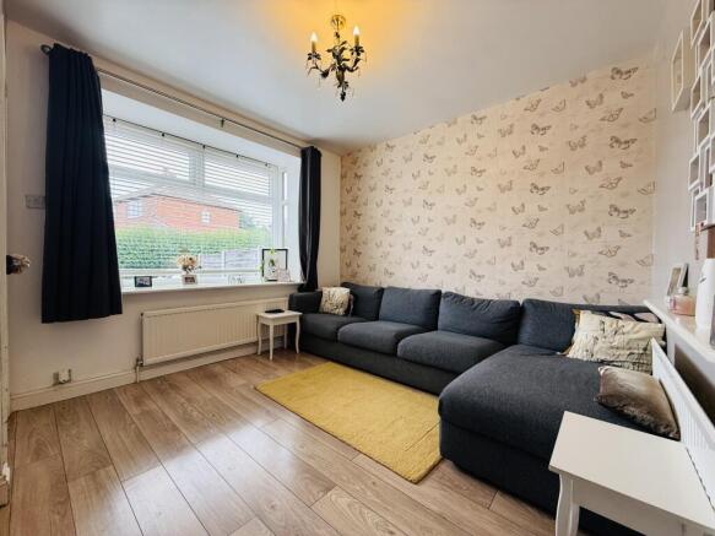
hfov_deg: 102.1
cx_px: 358
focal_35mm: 14
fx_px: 289
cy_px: 268
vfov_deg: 85.7
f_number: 2.2
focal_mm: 2.22
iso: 125
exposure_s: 1/100
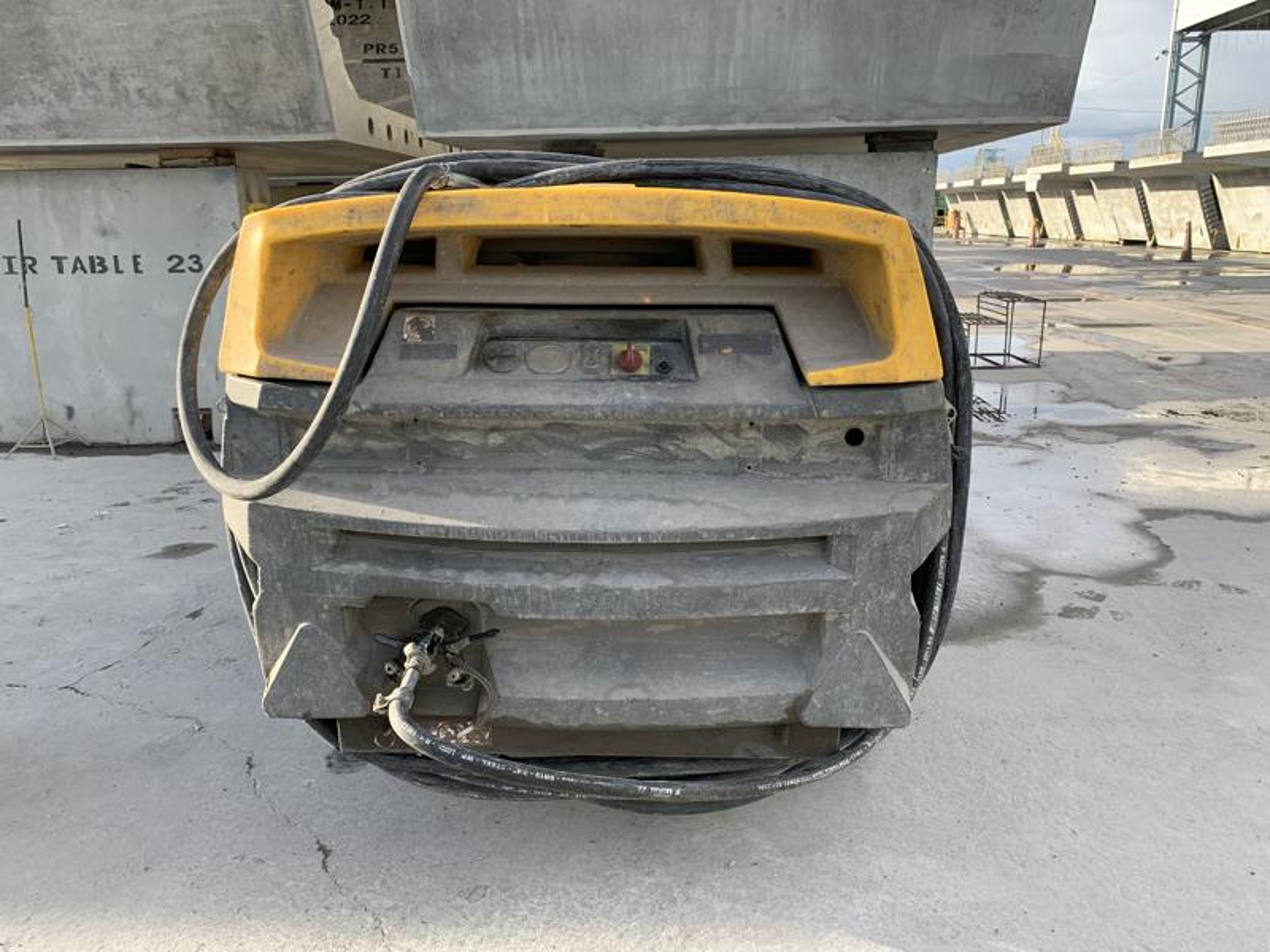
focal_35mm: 26
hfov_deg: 67.3
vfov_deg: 53.1
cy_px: 476
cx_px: 635
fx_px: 954
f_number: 1.8
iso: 25
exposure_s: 1/360
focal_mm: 4.25
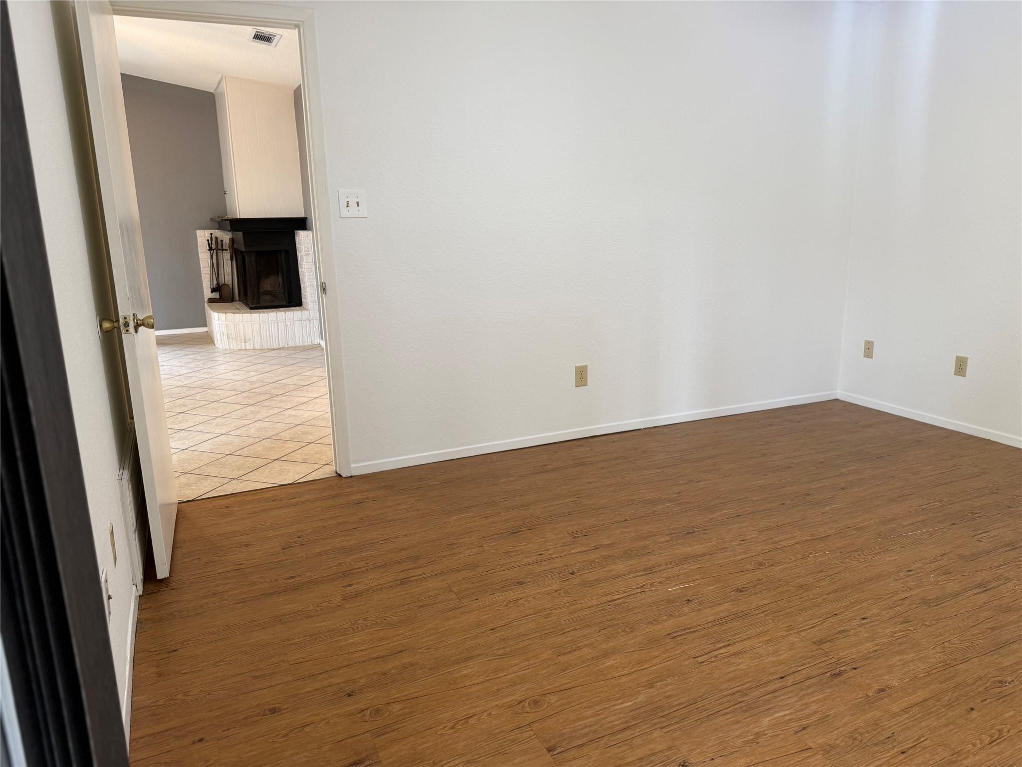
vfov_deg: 56.8
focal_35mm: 24
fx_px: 709
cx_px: 511
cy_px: 384
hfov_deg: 71.6
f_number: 1.78
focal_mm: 6.76
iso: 125
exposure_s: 1/60
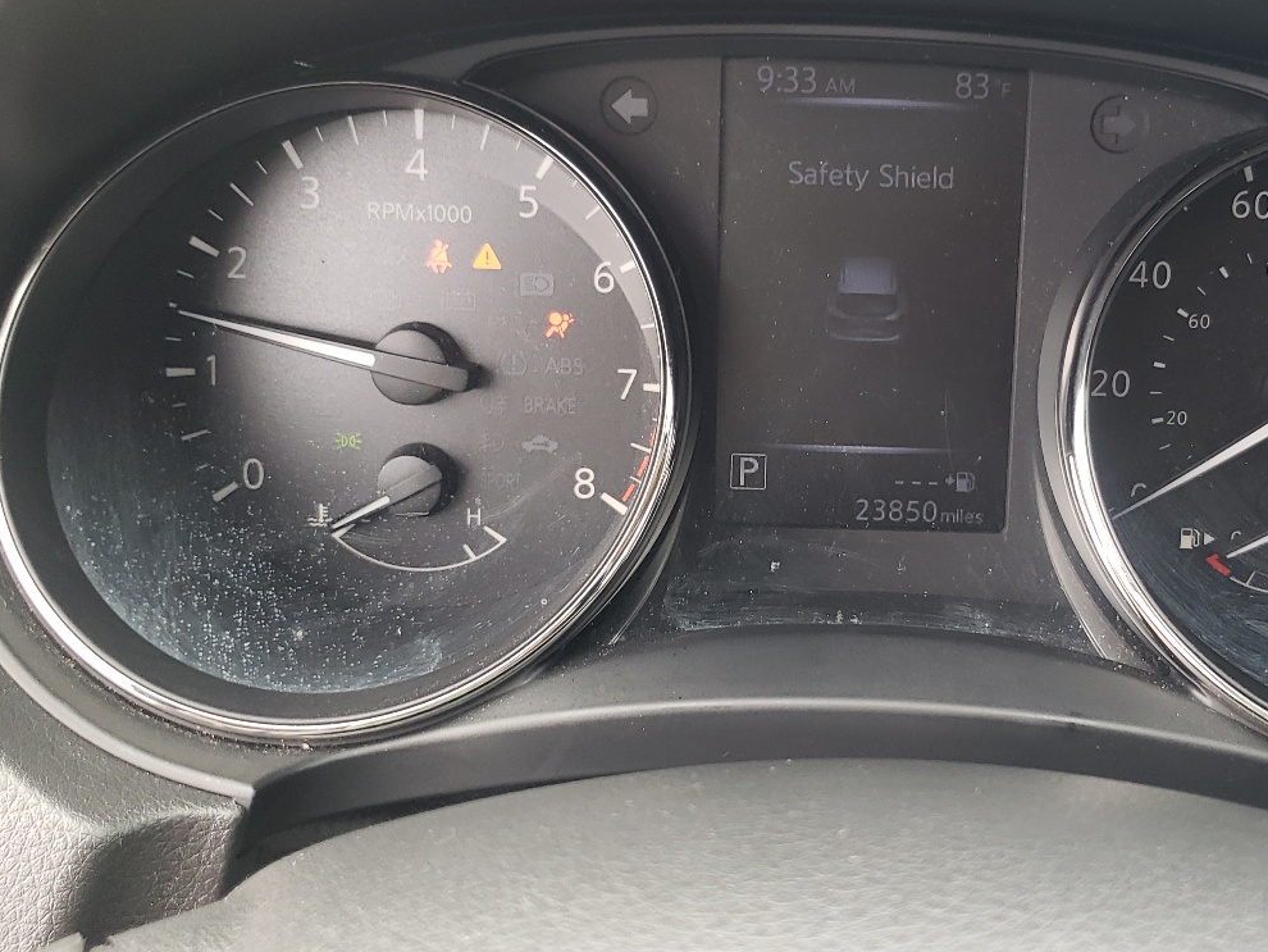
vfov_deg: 34.3
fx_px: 1539
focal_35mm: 42
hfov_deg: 44.0
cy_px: 409
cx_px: 870
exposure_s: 1/100
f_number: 1.5
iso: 77
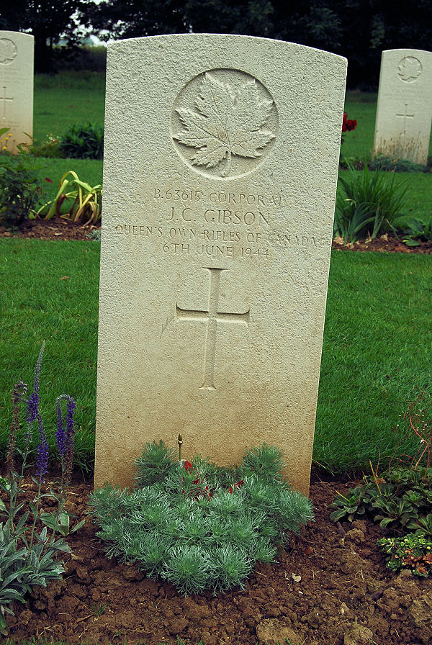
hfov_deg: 23.9
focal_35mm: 57
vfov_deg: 35.0
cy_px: 322
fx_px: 1023
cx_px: 216
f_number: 7.1
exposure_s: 1/200
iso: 200
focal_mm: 38
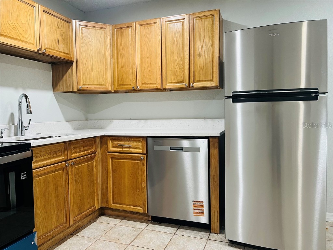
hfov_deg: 67.3
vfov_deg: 53.1
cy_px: 125
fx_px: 250
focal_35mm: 26
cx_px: 166
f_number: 1.5
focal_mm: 5.7
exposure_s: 1/60
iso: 160
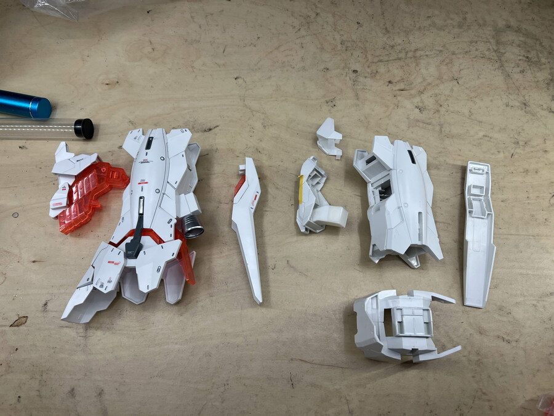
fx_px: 416
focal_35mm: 26
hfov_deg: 67.3
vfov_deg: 53.1
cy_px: 208
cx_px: 277
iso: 40
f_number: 1.6
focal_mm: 5.1
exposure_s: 1/258
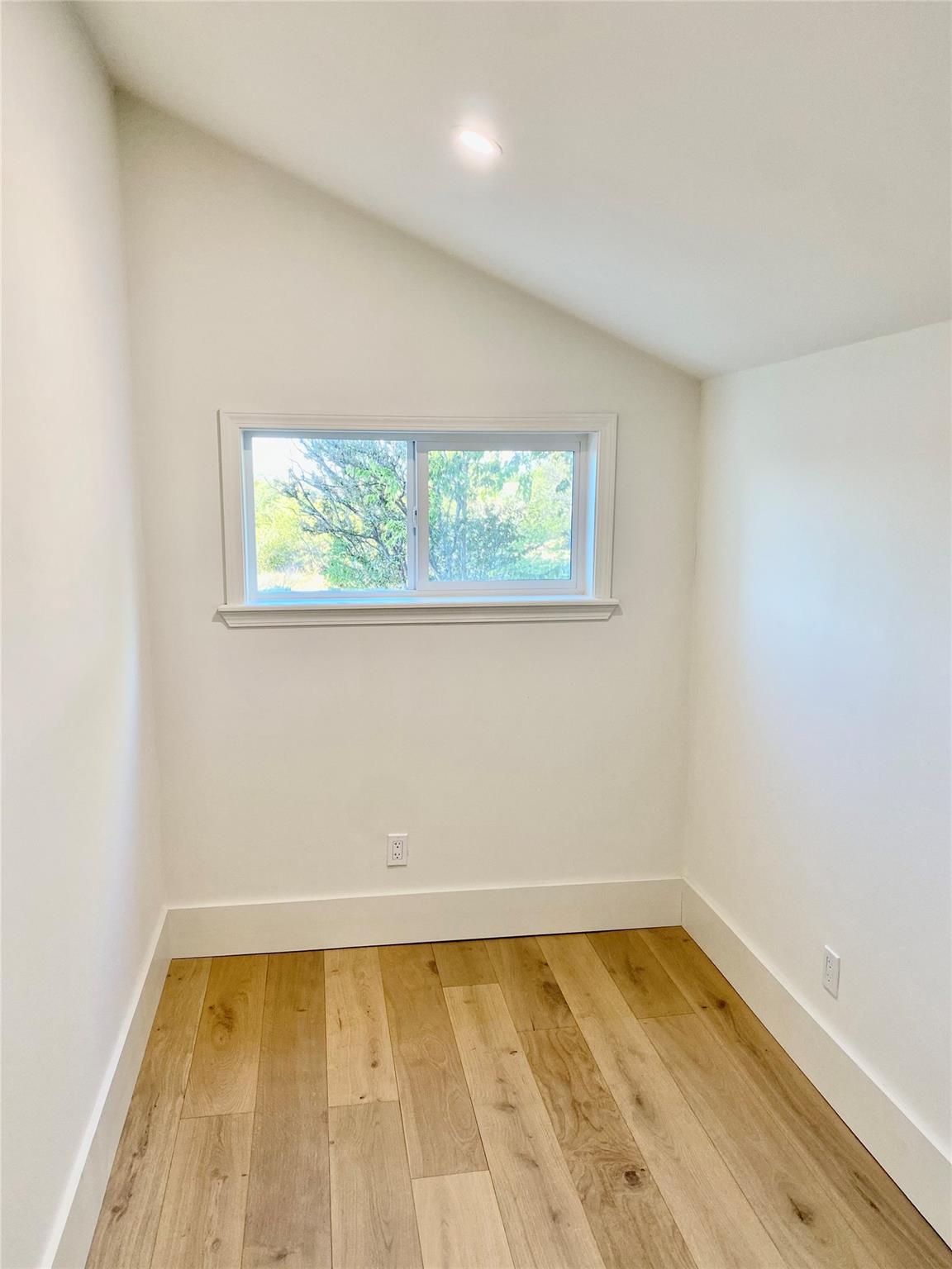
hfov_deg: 53.1
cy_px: 634
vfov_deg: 67.3
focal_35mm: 26
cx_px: 476
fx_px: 953
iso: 80
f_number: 1.8
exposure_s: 1/60
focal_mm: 4.25
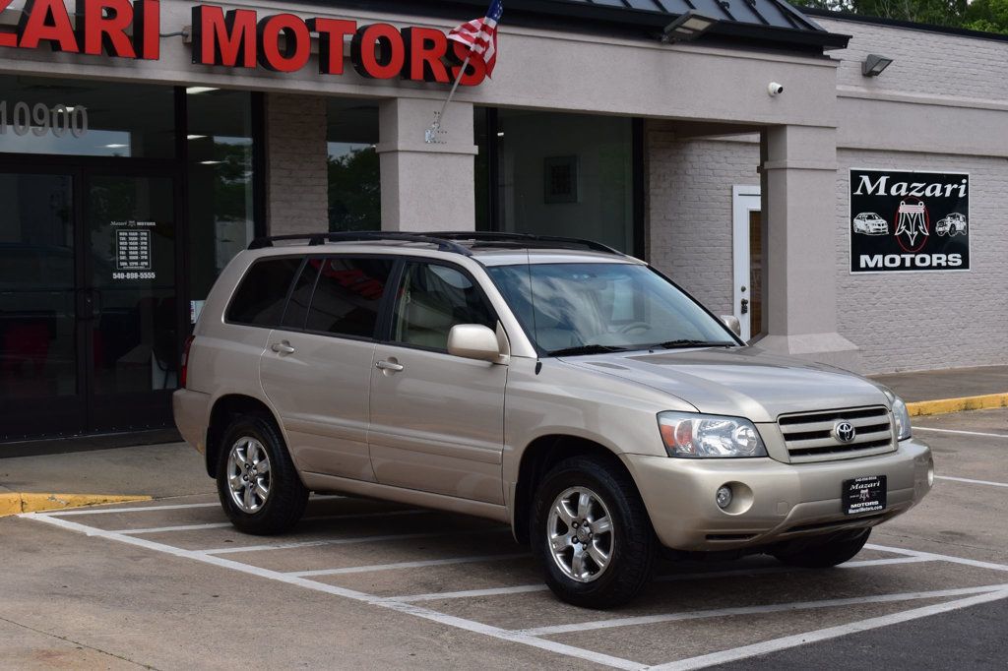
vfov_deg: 22.6
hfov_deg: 33.4
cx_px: 504
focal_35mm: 60
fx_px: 1679
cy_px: 336
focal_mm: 40
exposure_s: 1/500
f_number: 11
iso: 360
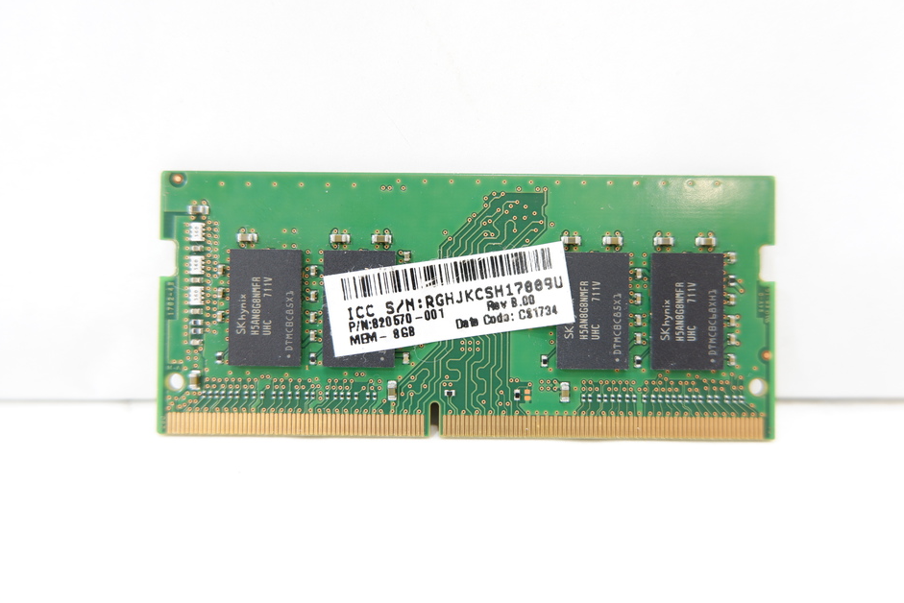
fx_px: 628
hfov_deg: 71.5
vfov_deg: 51.3
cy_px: 293
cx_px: 456
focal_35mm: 25
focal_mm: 15
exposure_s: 1/28
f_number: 3.5
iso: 200
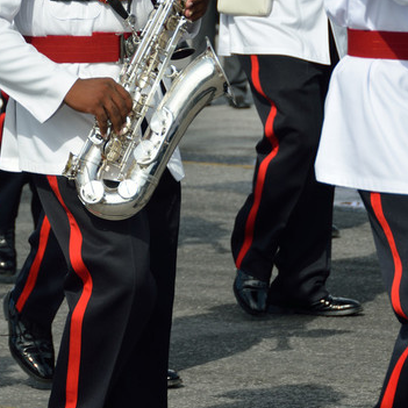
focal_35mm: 241
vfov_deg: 7.3
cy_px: 88
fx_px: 3212
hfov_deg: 7.3
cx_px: 168
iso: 100
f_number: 5.3
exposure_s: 1/800
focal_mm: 95
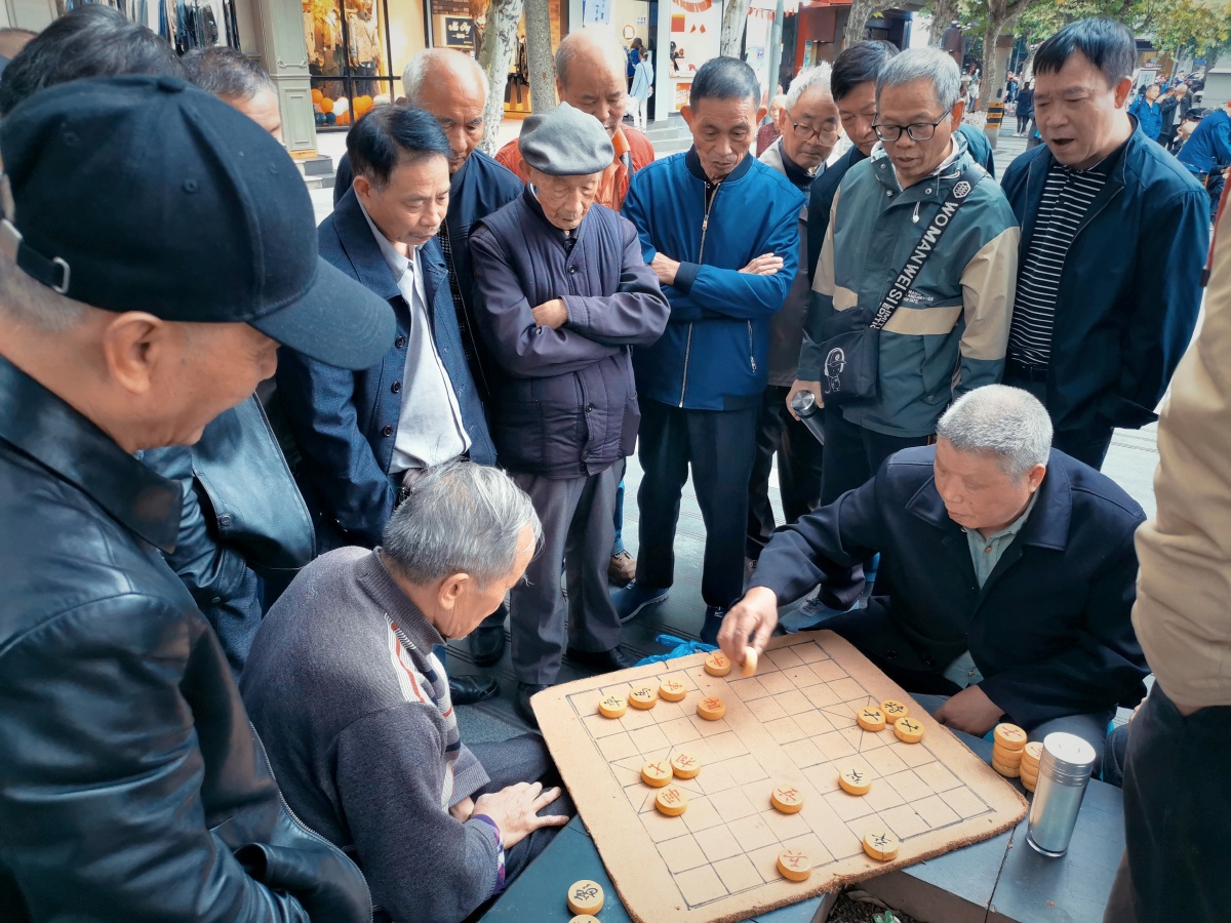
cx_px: 616
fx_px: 960
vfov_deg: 51.4
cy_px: 462
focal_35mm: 27
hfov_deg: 65.3
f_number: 1.8
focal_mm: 5.58
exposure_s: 1/50
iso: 160
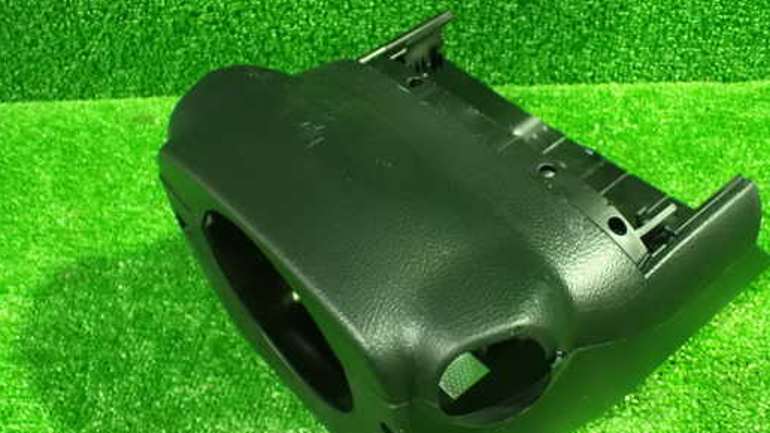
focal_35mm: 38
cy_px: 290
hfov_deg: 52.7
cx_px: 430
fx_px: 776
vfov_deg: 30.9
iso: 1600
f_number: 2.3
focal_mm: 5.4
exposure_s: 1/25
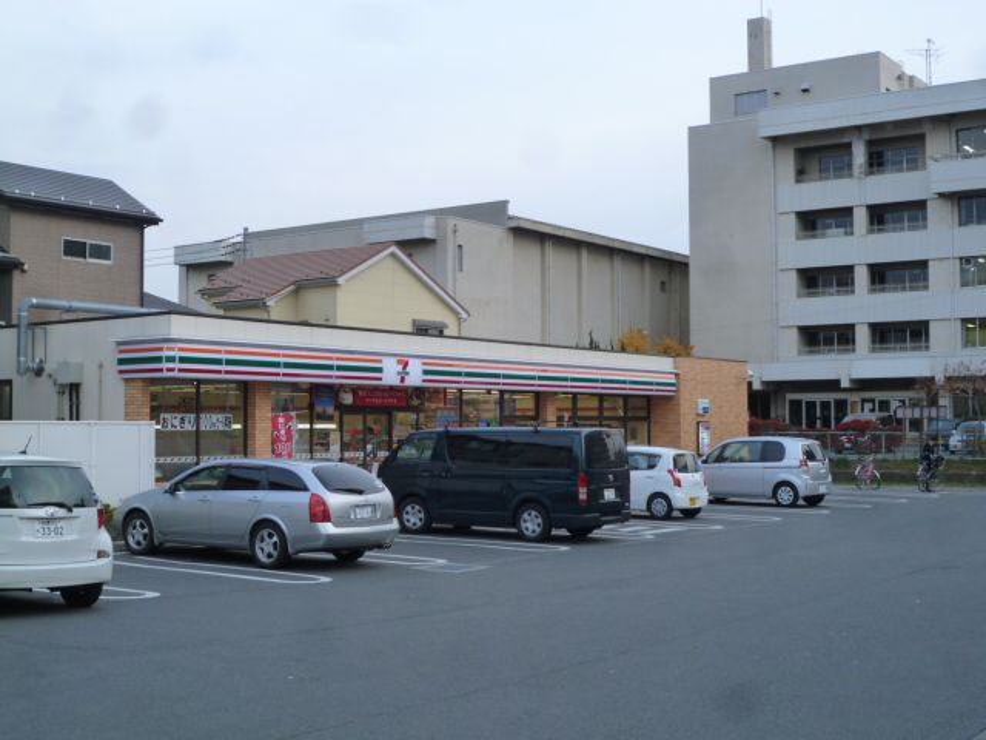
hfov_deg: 40.4
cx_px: 493
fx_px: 1339
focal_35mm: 47
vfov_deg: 30.9
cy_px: 370
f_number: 3.9
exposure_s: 1/60
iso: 125
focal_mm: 8.3
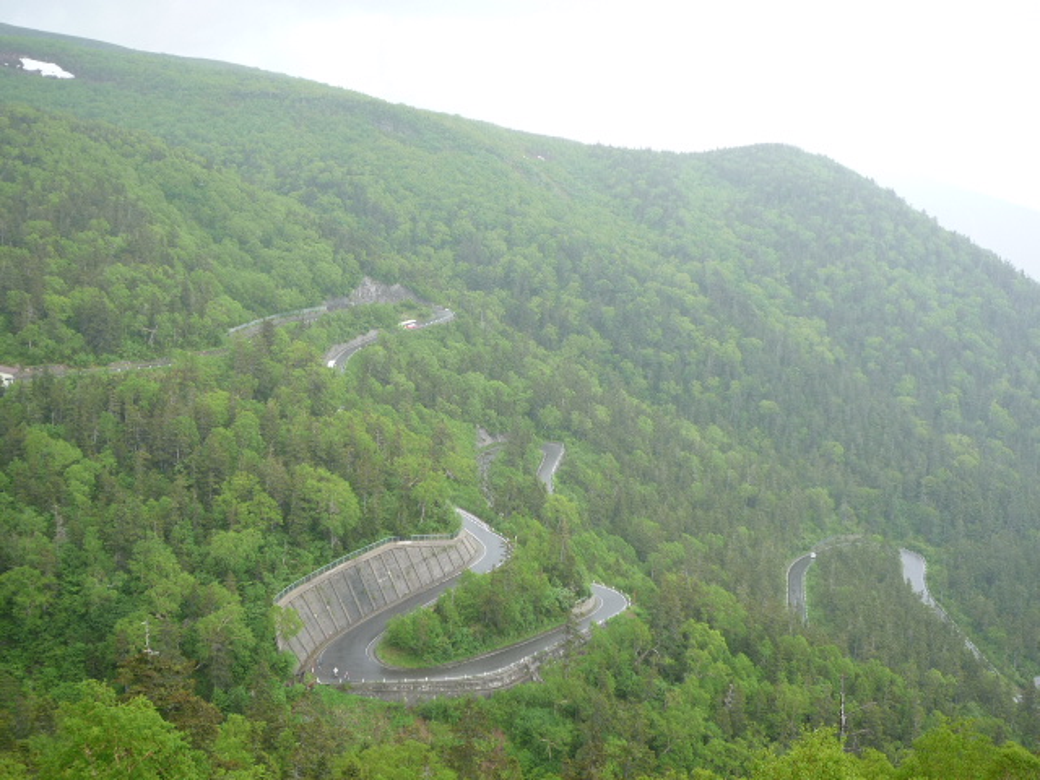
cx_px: 520
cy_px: 390
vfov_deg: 34.3
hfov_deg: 44.8
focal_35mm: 42
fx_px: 1262
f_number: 4.1
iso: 100
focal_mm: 7.3
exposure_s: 1/200
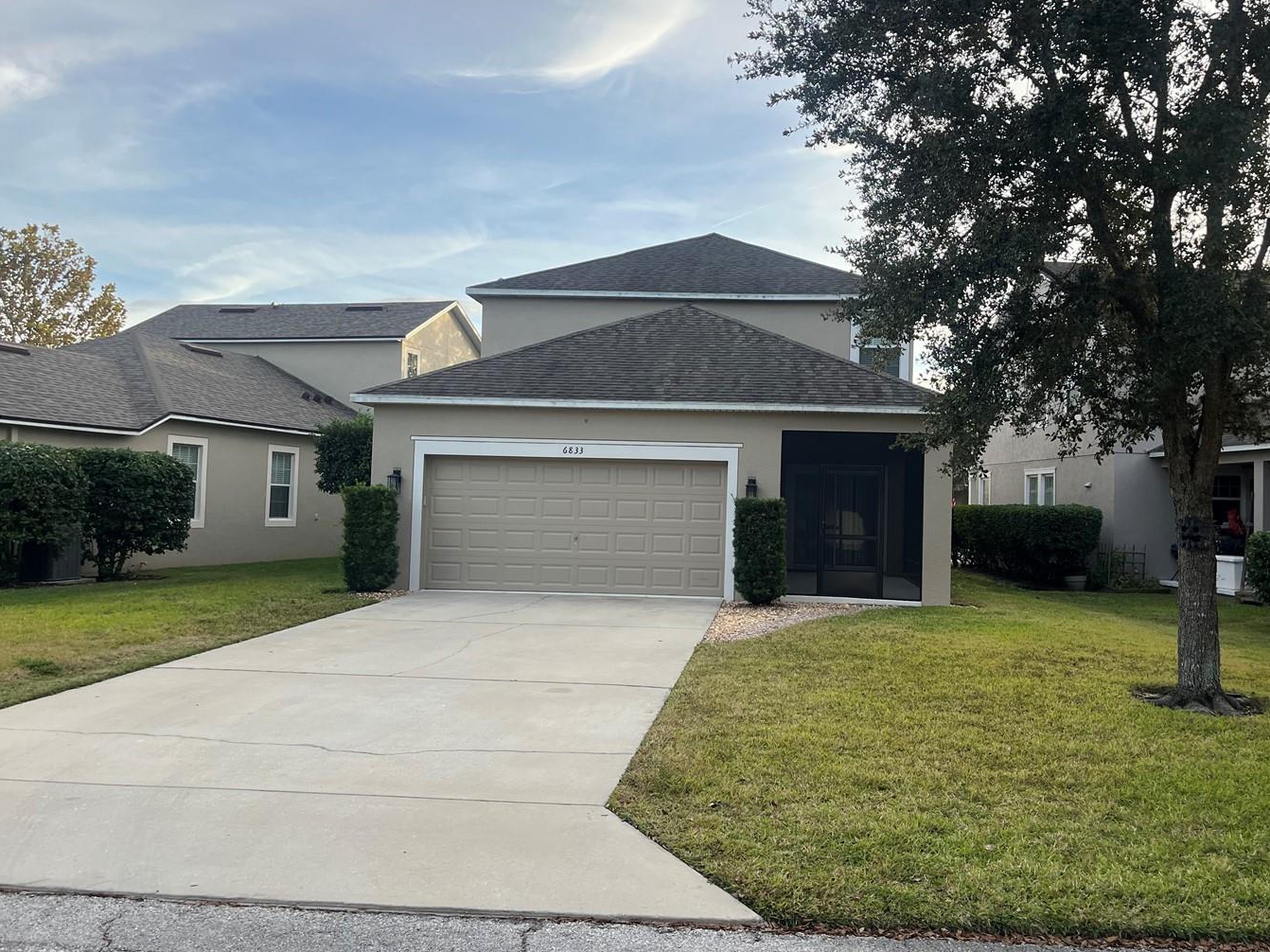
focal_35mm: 31
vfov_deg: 45.4
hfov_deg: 58.2
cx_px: 714
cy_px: 444
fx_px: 1137
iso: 50
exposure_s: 1/858
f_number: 1.6
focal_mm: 5.1
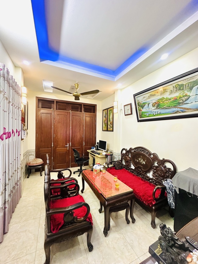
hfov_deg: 85.7
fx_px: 107
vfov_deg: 102.1
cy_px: 132
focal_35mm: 14
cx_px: 99
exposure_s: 1/50
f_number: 2.2
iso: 200
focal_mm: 2.22
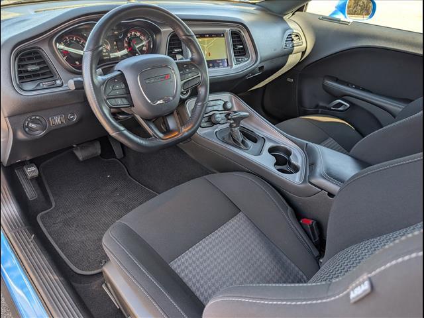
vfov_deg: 56.8
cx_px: 212
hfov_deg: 71.6
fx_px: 294
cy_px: 159
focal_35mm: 24
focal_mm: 6.9
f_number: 1.68
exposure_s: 1/71.9
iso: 29
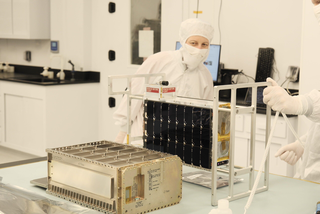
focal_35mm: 59
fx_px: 524
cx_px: 160
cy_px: 107
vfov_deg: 23.0
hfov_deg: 33.9
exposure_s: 1/125
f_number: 5
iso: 1600
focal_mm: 39.3
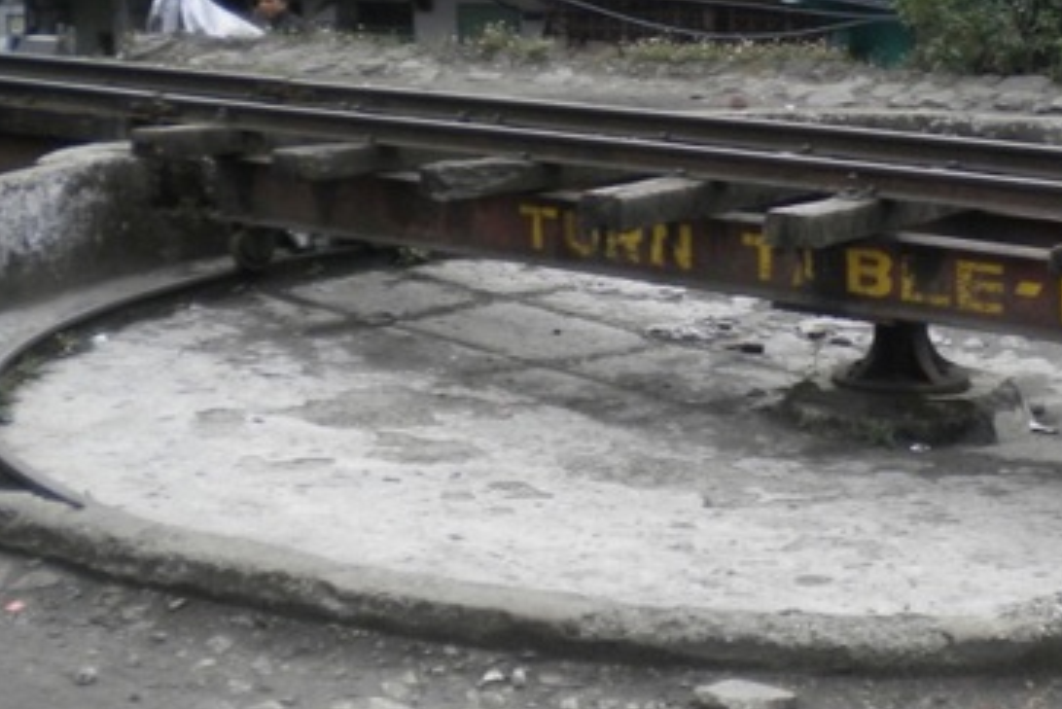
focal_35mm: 80
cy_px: 187
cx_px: 826
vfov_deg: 17.0
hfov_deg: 25.0
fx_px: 2361
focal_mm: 6.3
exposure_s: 1/192
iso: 100
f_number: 3.1
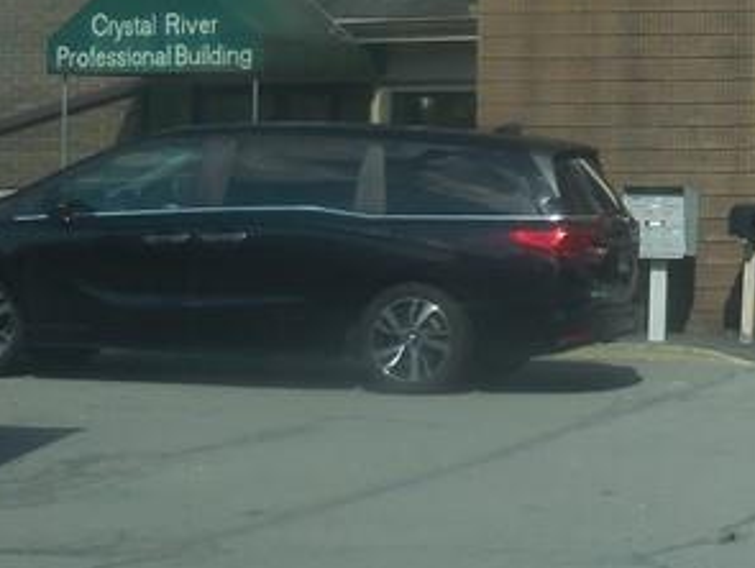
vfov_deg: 9.4
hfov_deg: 12.1
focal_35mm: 156
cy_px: -110
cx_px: 1083
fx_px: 3407
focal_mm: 8.1
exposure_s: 1/1000
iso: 125
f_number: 4.2
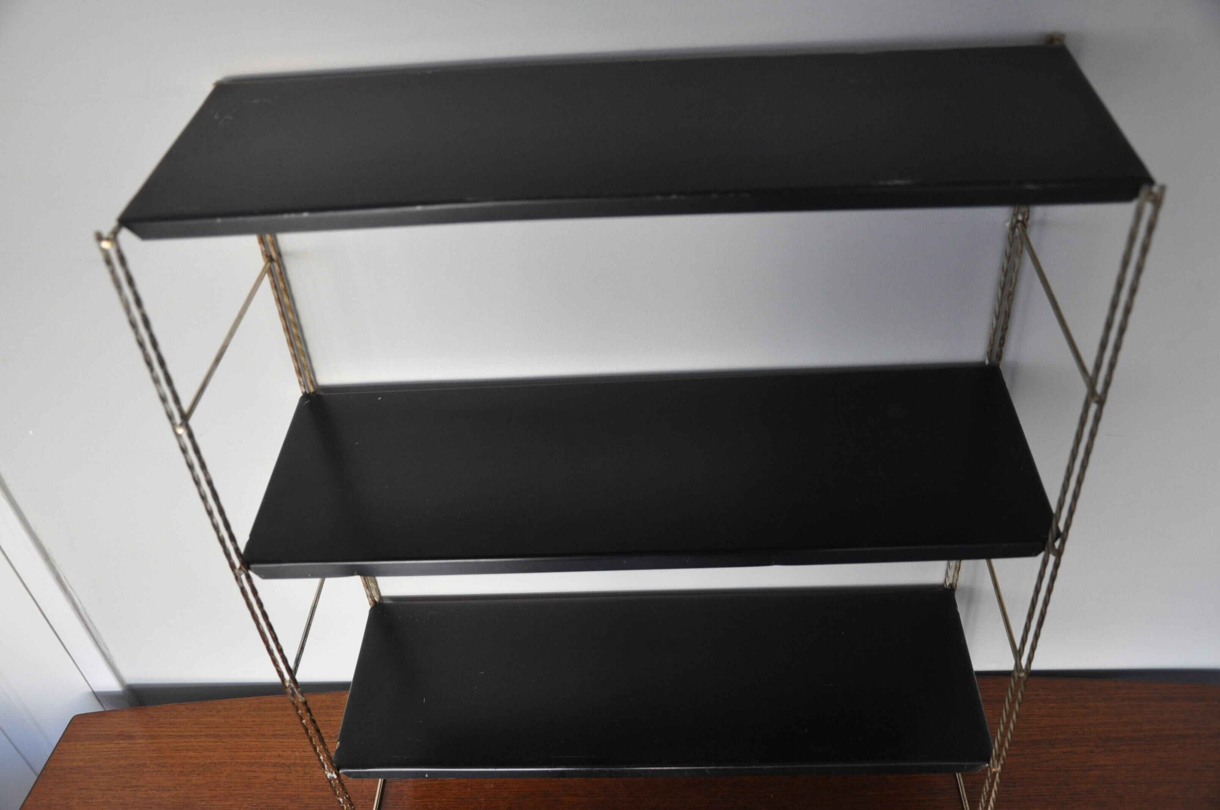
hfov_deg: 57.3
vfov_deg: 39.9
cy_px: 405
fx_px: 1117
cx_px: 610
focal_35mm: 33
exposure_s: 1/50
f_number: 3.8
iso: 800
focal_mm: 22
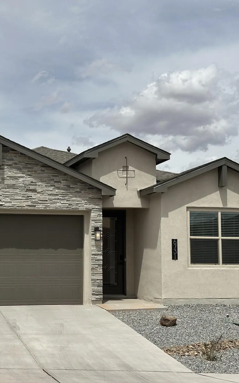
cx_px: 90
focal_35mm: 68
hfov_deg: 19.1
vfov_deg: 30.2
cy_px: 192
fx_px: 709
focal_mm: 6.86
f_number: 1.78
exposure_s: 1/9804
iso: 64
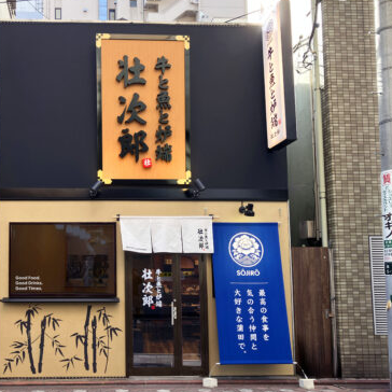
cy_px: 194
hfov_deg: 48.1
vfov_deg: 48.5
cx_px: 151
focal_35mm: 34
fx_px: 436
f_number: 1.8
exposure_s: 1/202
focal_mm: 3.99
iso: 25
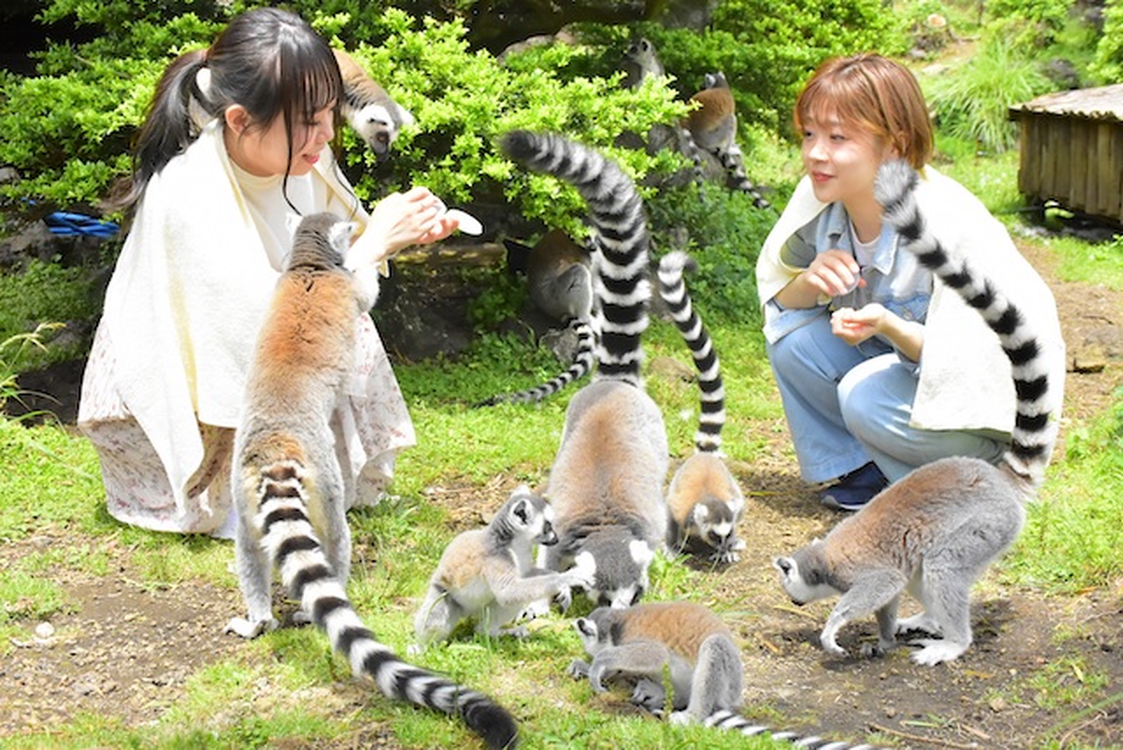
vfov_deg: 28.1
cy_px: 375
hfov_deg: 41.1
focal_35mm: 48
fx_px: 1498
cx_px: 562
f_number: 6.3
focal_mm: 32
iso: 3200
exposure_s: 1/2000
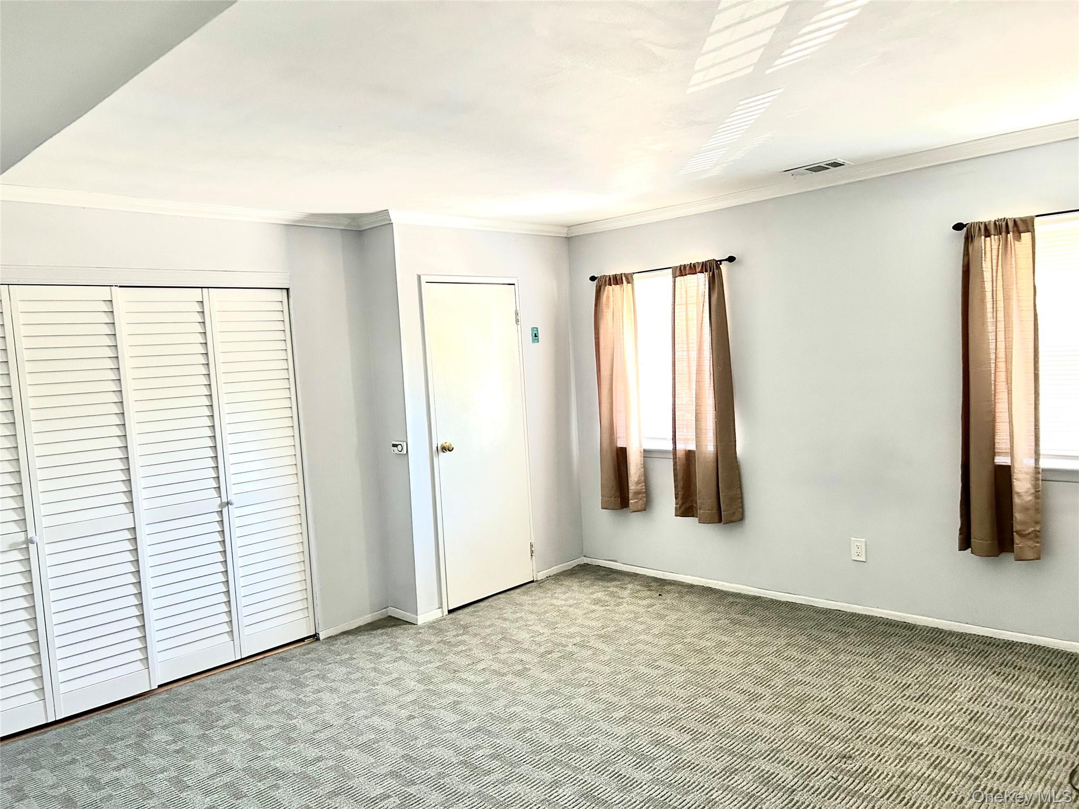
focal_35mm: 26
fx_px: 810
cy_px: 404
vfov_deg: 53.1
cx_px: 540
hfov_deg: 67.3
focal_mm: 5.7
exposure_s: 1/60
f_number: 1.5
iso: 250
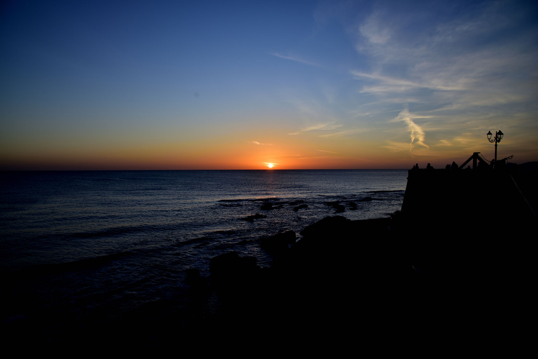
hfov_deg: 73.7
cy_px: 180
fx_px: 359
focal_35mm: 24
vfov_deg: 53.2
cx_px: 269
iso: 200
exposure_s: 1/500
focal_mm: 24
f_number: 8
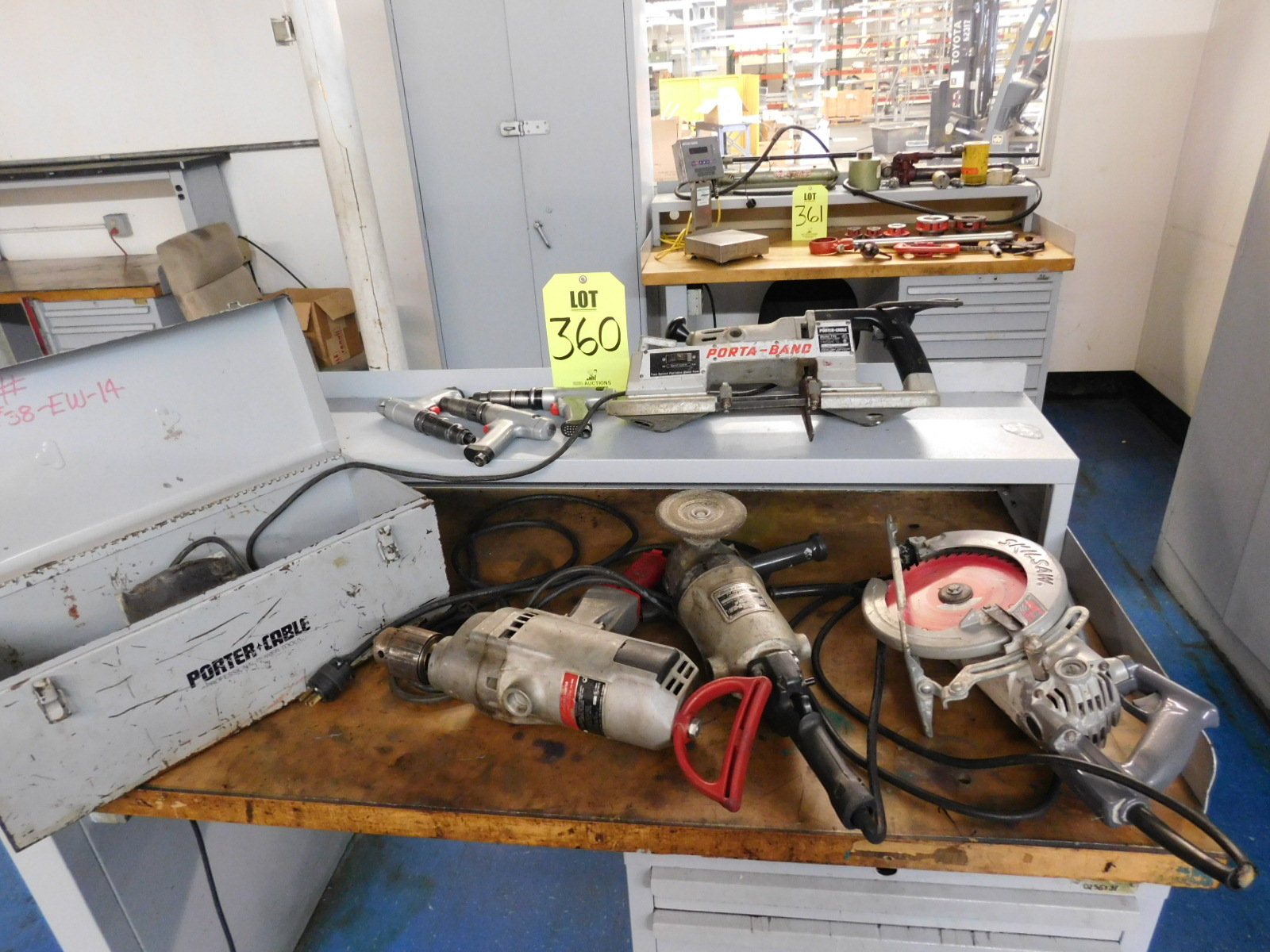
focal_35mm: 23
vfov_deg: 58.9
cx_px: 635
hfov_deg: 73.9
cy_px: 476
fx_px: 844
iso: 400
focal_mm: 4
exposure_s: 1/13
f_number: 3
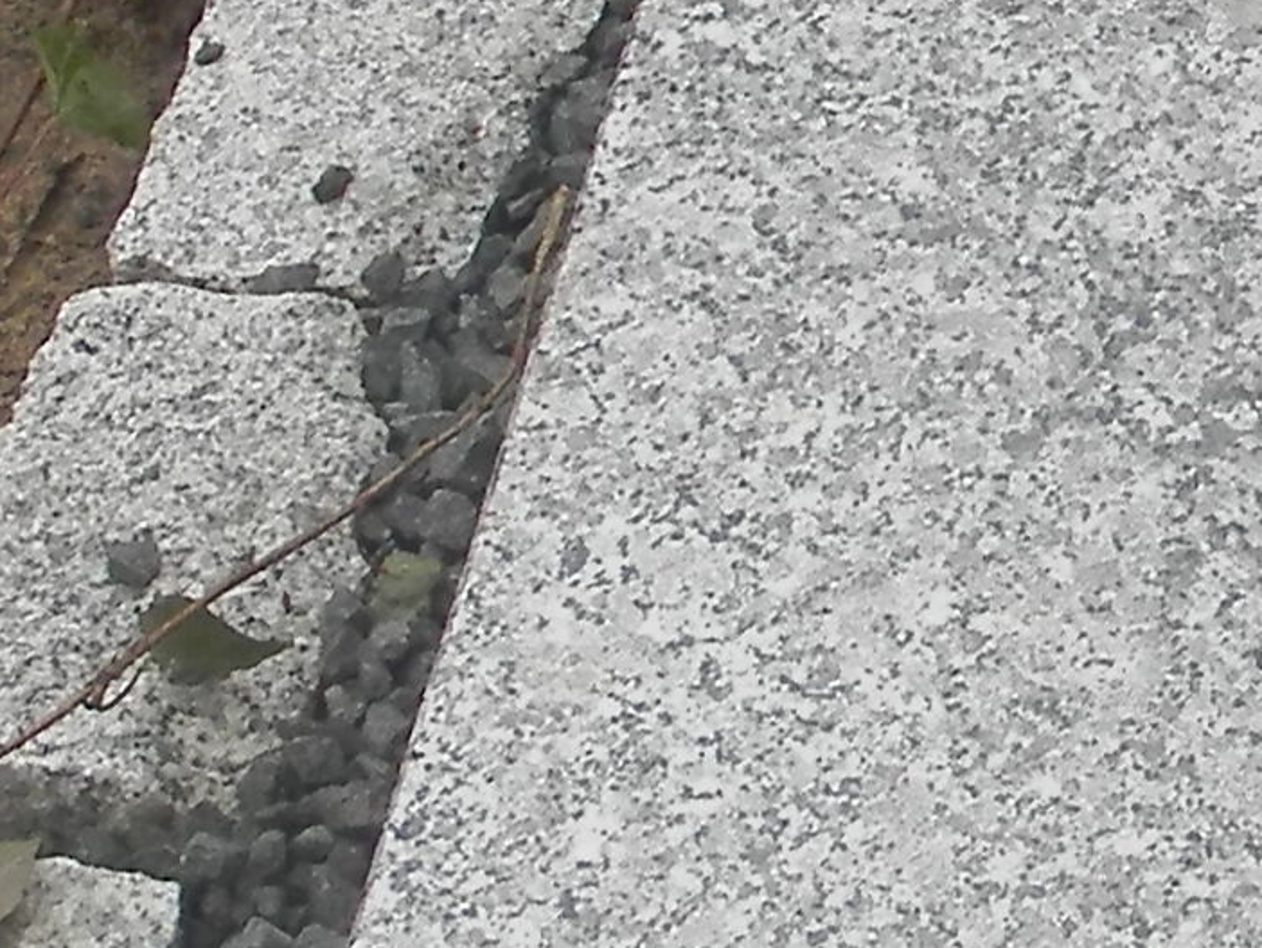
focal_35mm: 164
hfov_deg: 11.3
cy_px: 4
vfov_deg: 9.0
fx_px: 5981
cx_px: 2139
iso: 80
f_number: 3.1
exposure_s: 1/250
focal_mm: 4.5
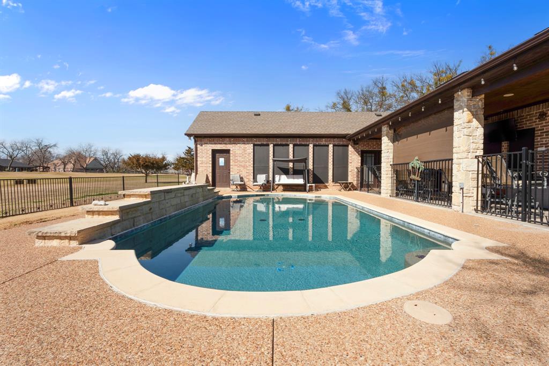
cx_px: 274
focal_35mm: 16
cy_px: 183
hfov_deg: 96.8
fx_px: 244
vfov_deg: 73.7
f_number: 9
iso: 160
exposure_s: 1/500
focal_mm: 16
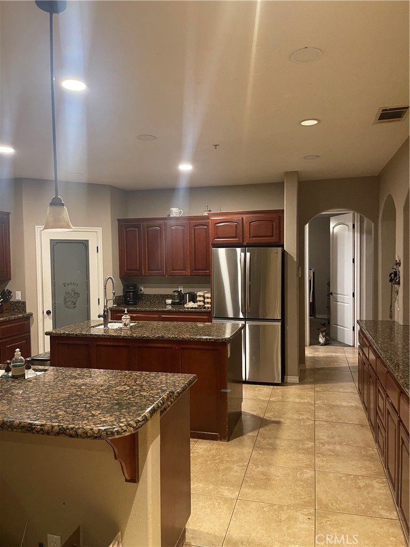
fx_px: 395
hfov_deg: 54.9
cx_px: 205
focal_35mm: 25
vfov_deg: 69.4
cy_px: 274
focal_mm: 5.1
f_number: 1.6
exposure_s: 1/60
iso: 500
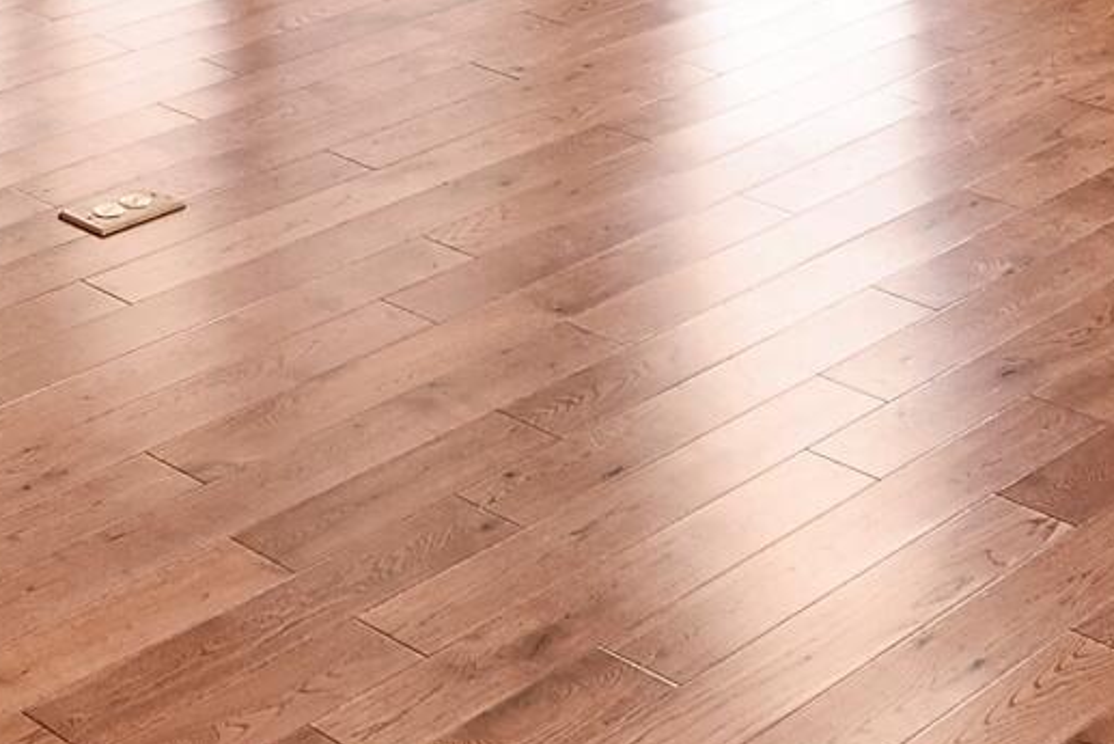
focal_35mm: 87
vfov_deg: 13.2
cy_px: -830
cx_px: 476
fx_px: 2693
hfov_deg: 23.4
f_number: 4.5
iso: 100
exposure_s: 1/10
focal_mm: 10
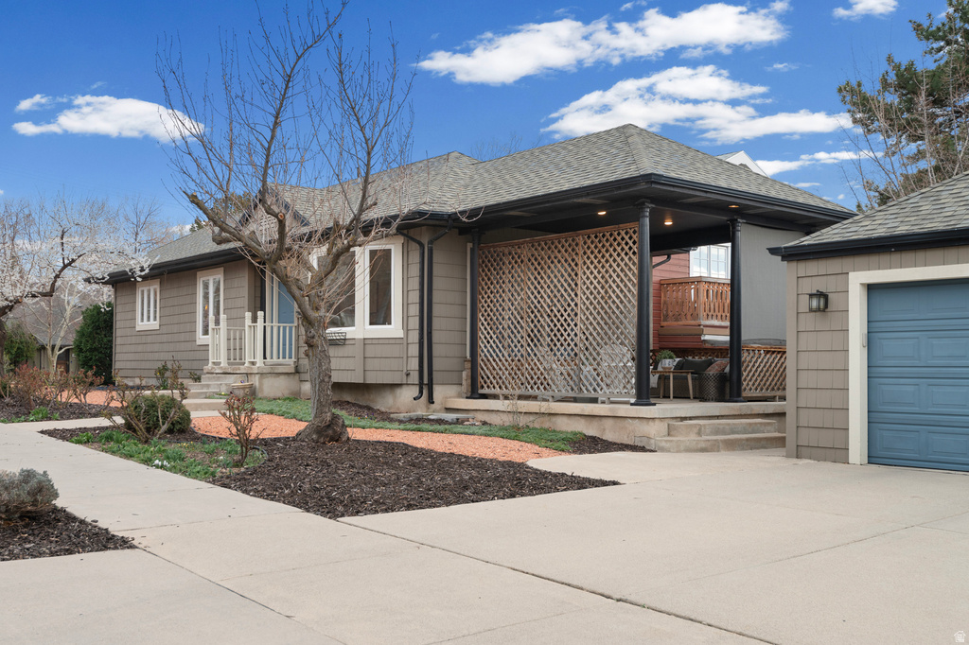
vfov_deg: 37.8
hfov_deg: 54.4
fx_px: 942
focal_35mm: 35
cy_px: 322
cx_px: 484
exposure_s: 1/30
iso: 250
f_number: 9
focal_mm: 35
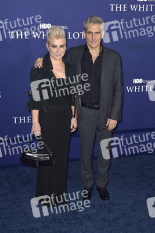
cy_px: 116
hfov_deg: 29.9
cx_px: 78
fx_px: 290
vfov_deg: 43.6
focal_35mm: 45
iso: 640
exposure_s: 1/250
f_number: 6.3
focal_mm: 45
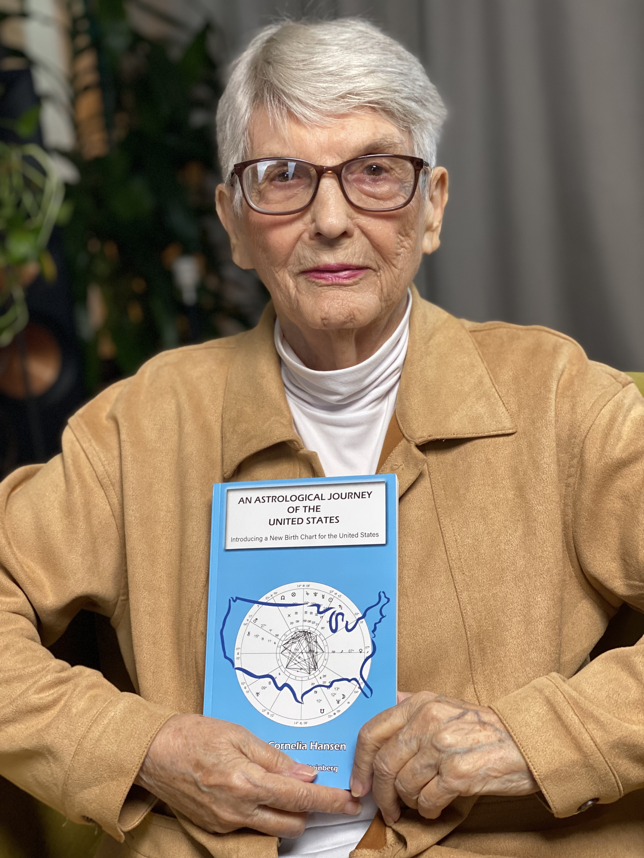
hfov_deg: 28.0
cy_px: 429
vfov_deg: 36.8
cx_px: 322
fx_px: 1290
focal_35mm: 52
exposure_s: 1/111
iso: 160
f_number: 2
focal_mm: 6
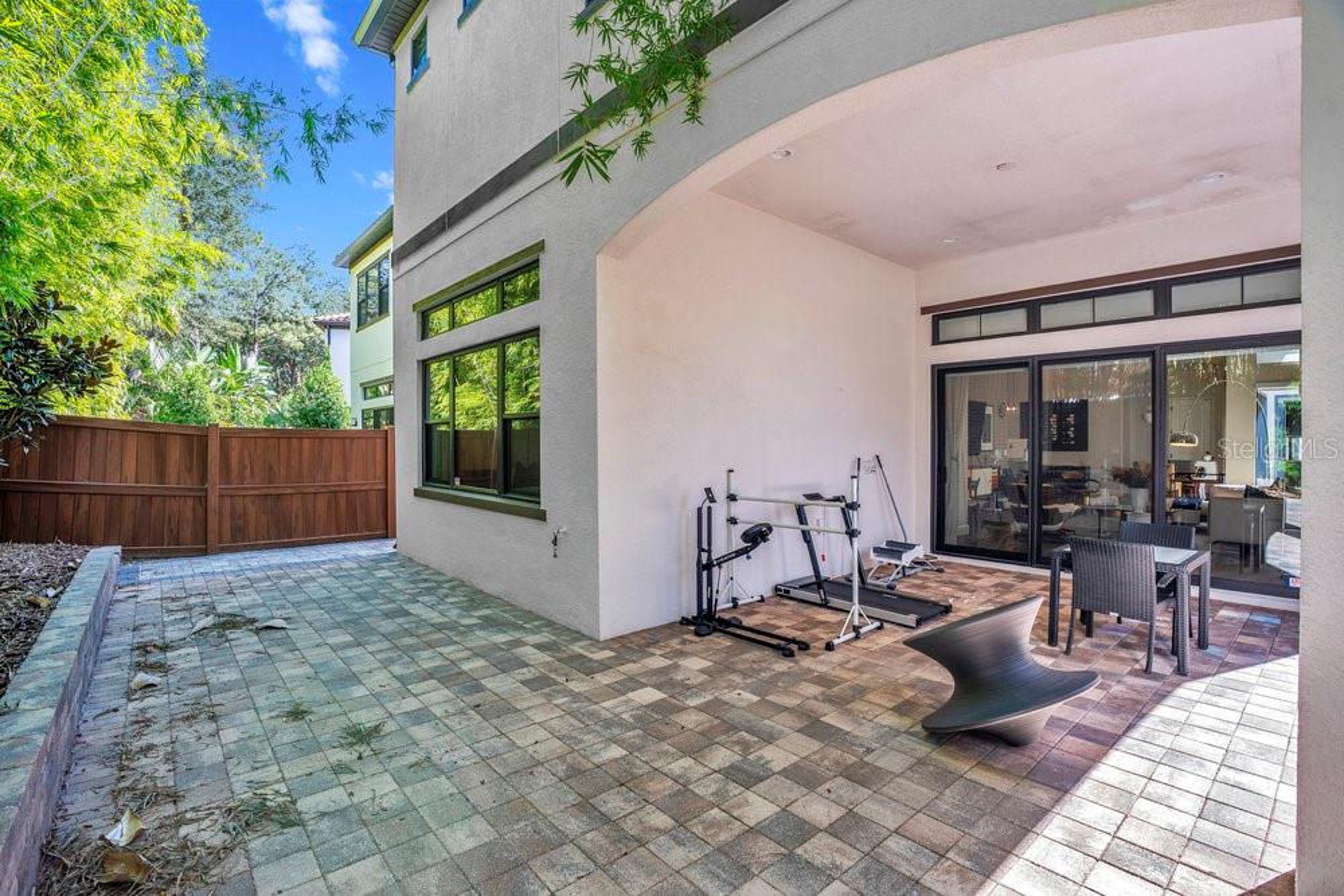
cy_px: 448
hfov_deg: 96.7
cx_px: 672
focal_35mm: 16
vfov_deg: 73.8
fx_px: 597
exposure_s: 1/80
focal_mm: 16
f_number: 5
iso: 100
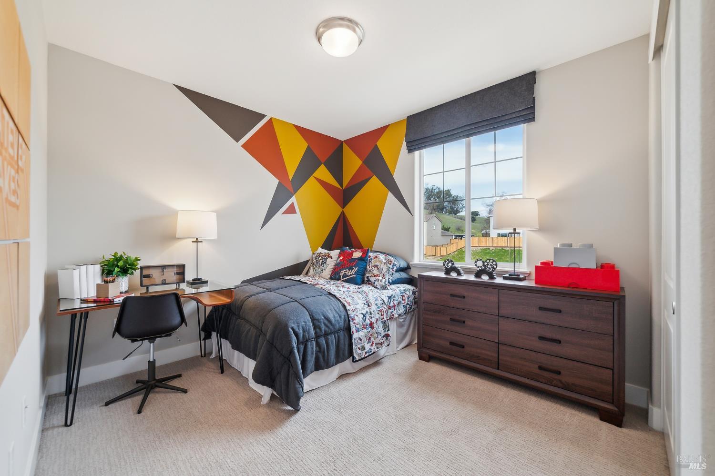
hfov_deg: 108.3
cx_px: 358
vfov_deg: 85.4
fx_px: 258
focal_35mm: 13
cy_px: 238
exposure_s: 1/60
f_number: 5.6
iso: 320
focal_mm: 13
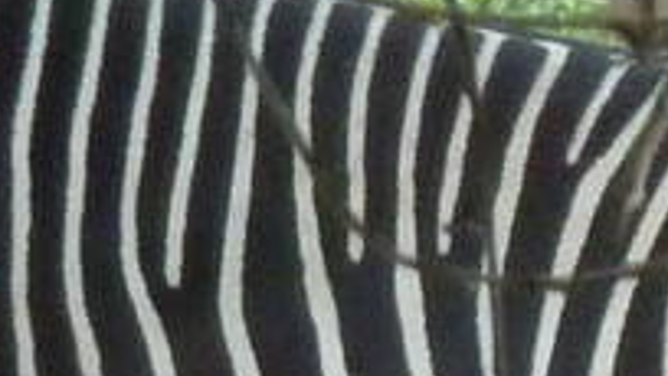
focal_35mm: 2226
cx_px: 632
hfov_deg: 1.0
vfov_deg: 0.5
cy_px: 945
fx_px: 39449
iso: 400
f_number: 4.7
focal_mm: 42.6
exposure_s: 1/250
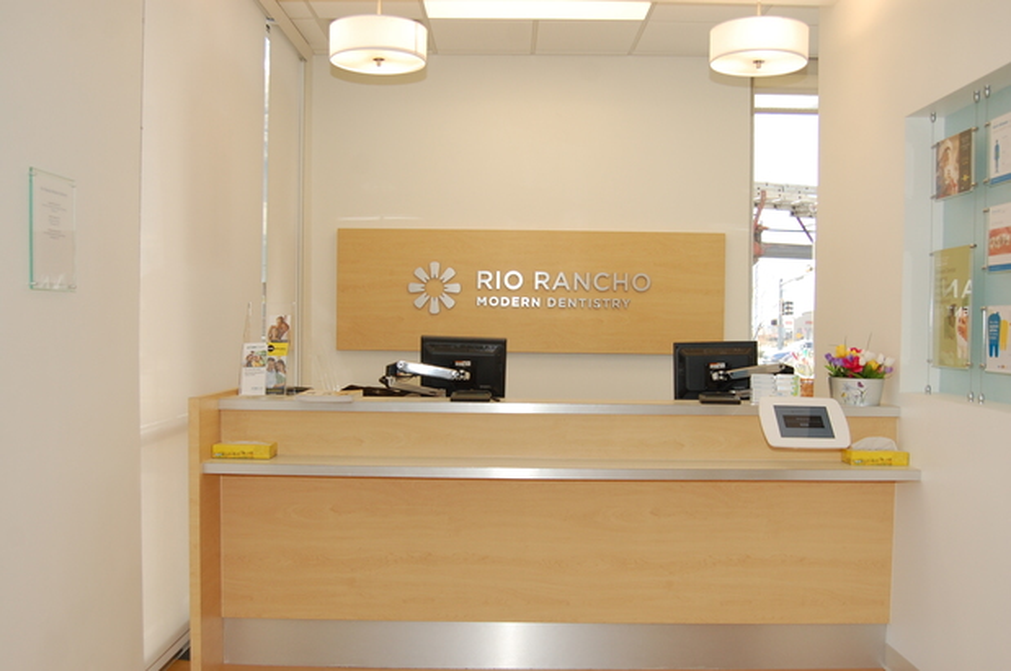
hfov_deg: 57.3
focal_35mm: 33
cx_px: 506
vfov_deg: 39.9
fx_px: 926
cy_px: 336
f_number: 5
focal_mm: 22
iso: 400
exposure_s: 1/100
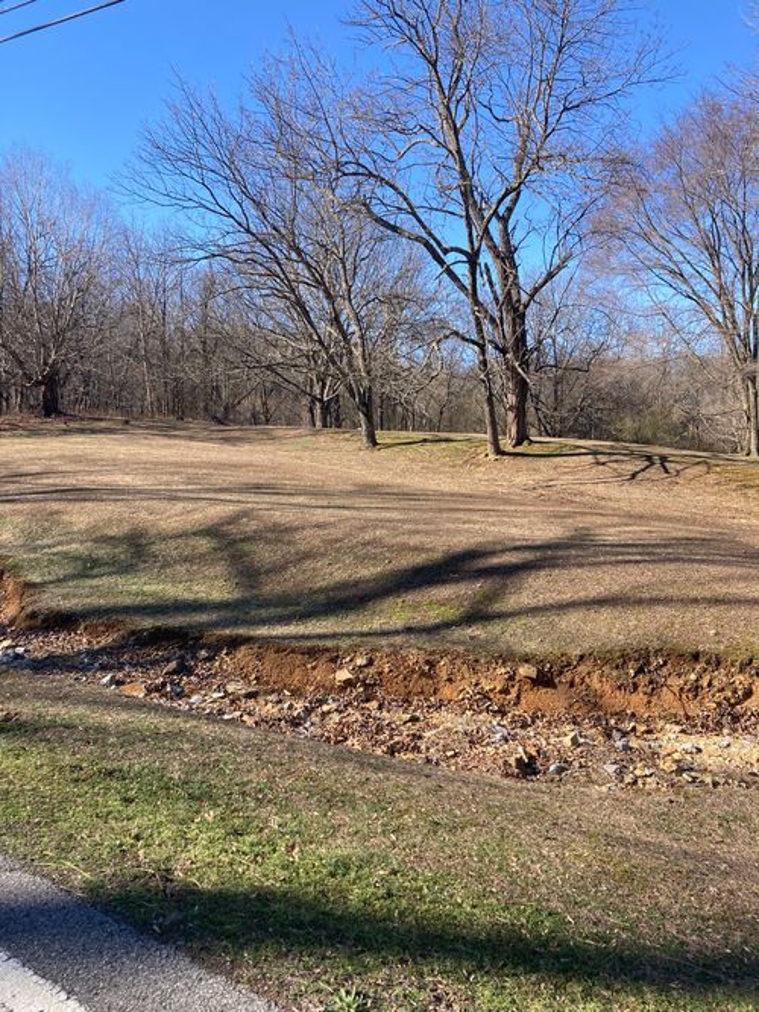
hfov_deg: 49.7
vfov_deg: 63.5
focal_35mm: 28
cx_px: 380
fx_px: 819
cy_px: 506
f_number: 1.8
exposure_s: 1/842
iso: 20
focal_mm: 3.99
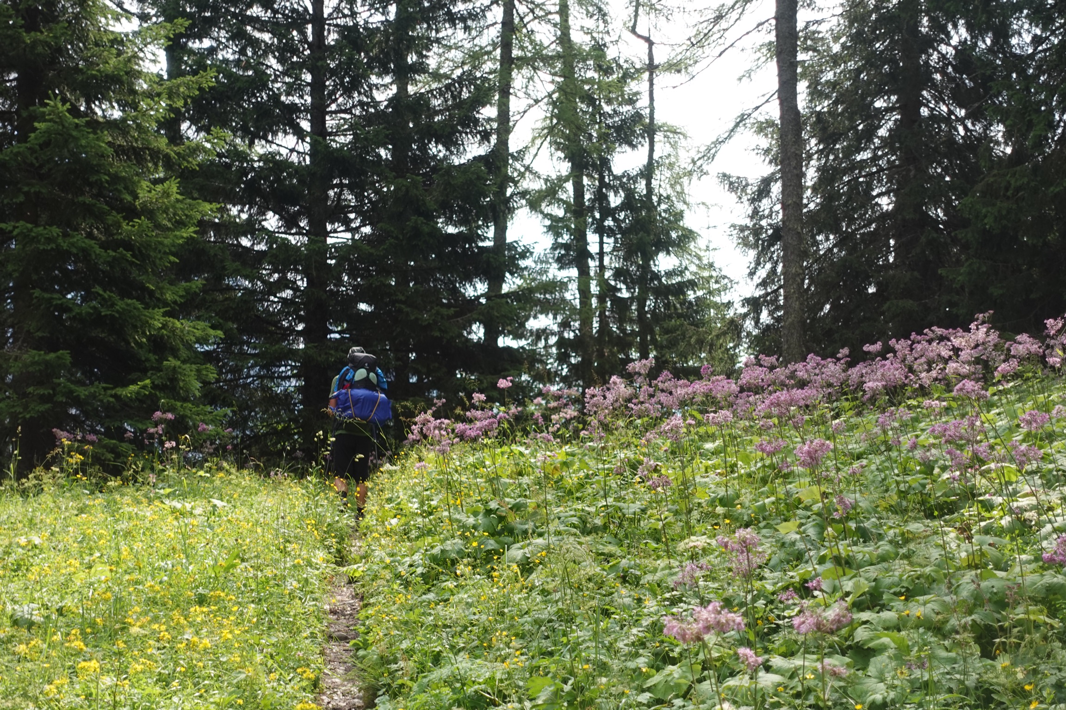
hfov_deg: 40.3
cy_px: 355
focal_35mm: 49
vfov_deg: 27.5
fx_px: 1451
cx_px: 533
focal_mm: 18.4
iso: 125
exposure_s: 1/60
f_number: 2.8
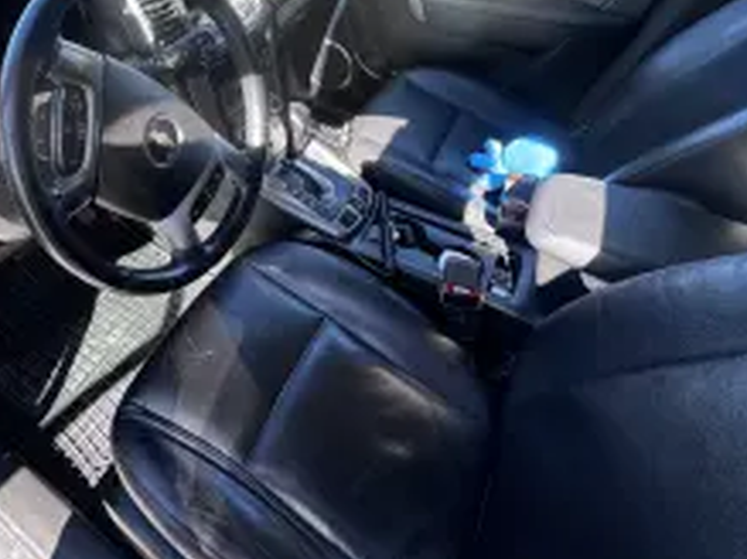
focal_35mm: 23
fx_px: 496
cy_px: 170
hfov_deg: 70.4
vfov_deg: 57.1
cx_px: 215
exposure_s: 1/99
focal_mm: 2.22
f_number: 2.2
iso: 100
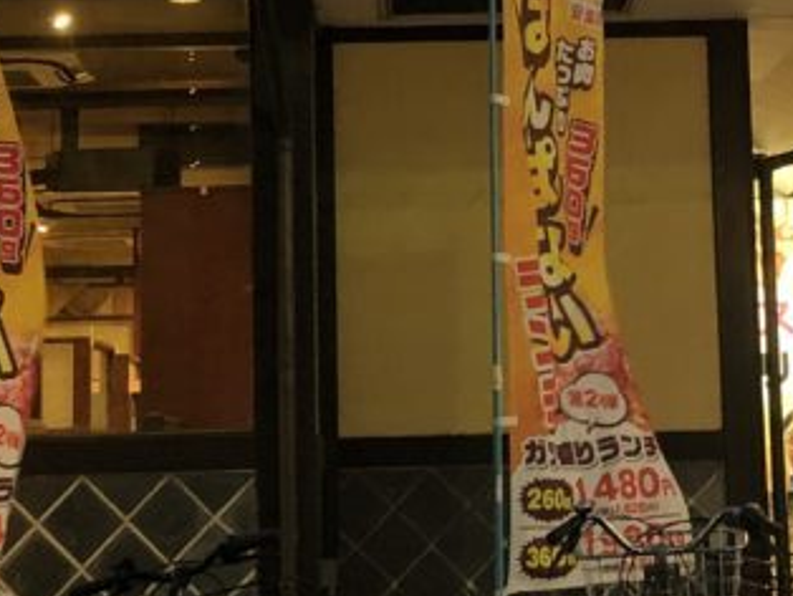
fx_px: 2614
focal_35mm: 114
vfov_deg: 12.9
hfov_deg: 17.2
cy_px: 30
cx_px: 487
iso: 64
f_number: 1.8
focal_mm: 3.99
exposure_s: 1/17
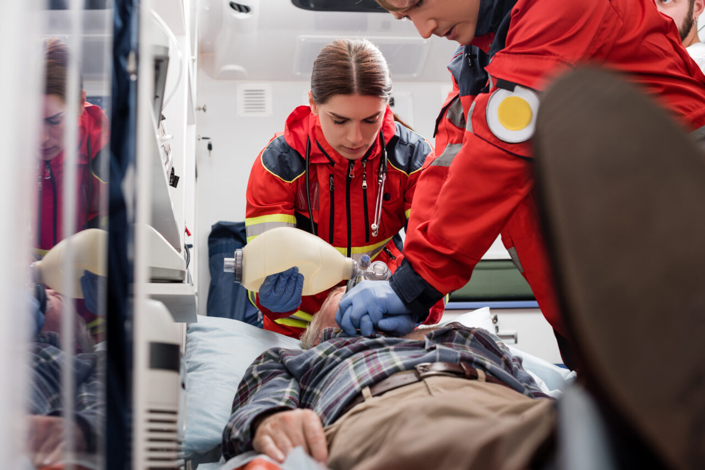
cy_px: 235
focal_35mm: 50
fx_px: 979
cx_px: 352
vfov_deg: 27.0
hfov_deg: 39.6
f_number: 5
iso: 100
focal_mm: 50
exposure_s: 1/200
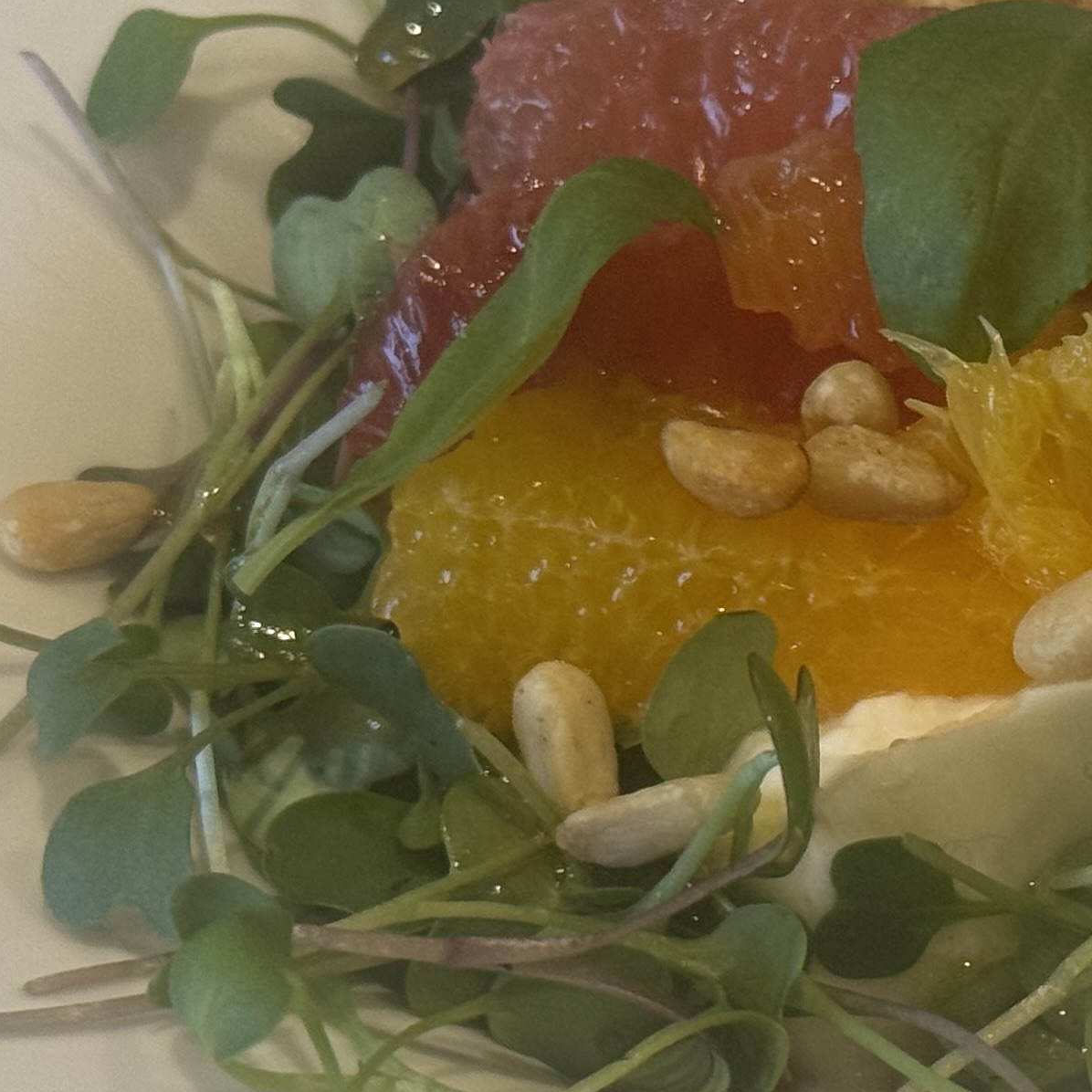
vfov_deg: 12.2
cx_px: 1092
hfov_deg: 12.1
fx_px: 5104
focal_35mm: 143
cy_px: 751
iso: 100
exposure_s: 1/60
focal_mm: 6.76
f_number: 1.78
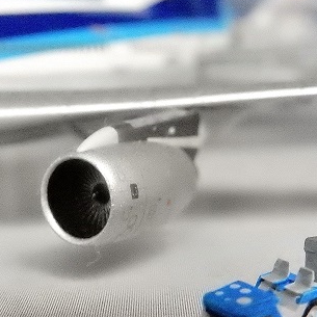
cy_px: 191
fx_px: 756
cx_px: 160
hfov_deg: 23.7
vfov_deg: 23.6
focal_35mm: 73
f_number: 4
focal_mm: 6.4
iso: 3200
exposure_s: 1/6
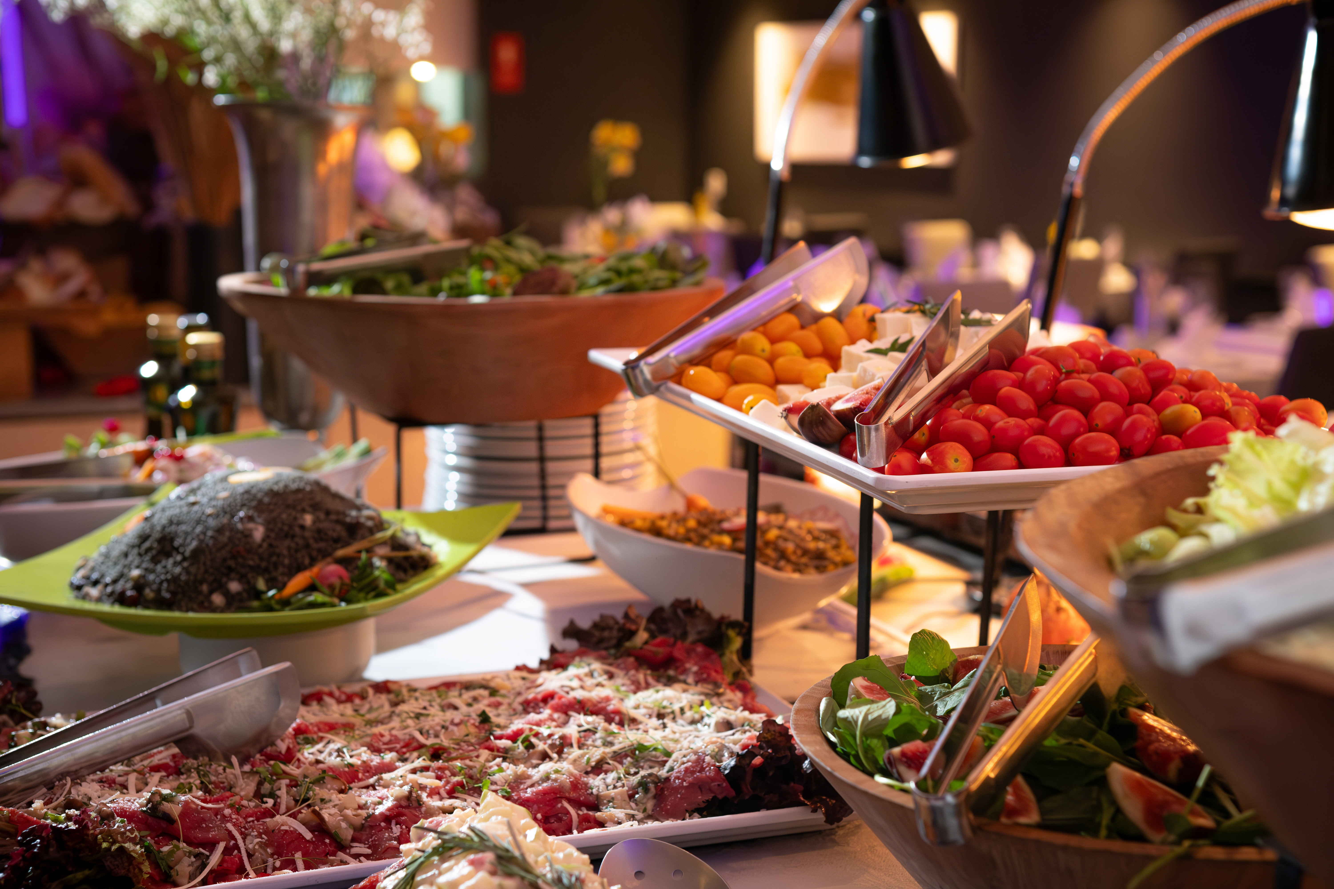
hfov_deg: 39.6
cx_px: 667
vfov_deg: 27.0
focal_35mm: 50
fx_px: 1853
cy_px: 444
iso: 1250
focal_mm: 33
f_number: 2.8
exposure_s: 1/160
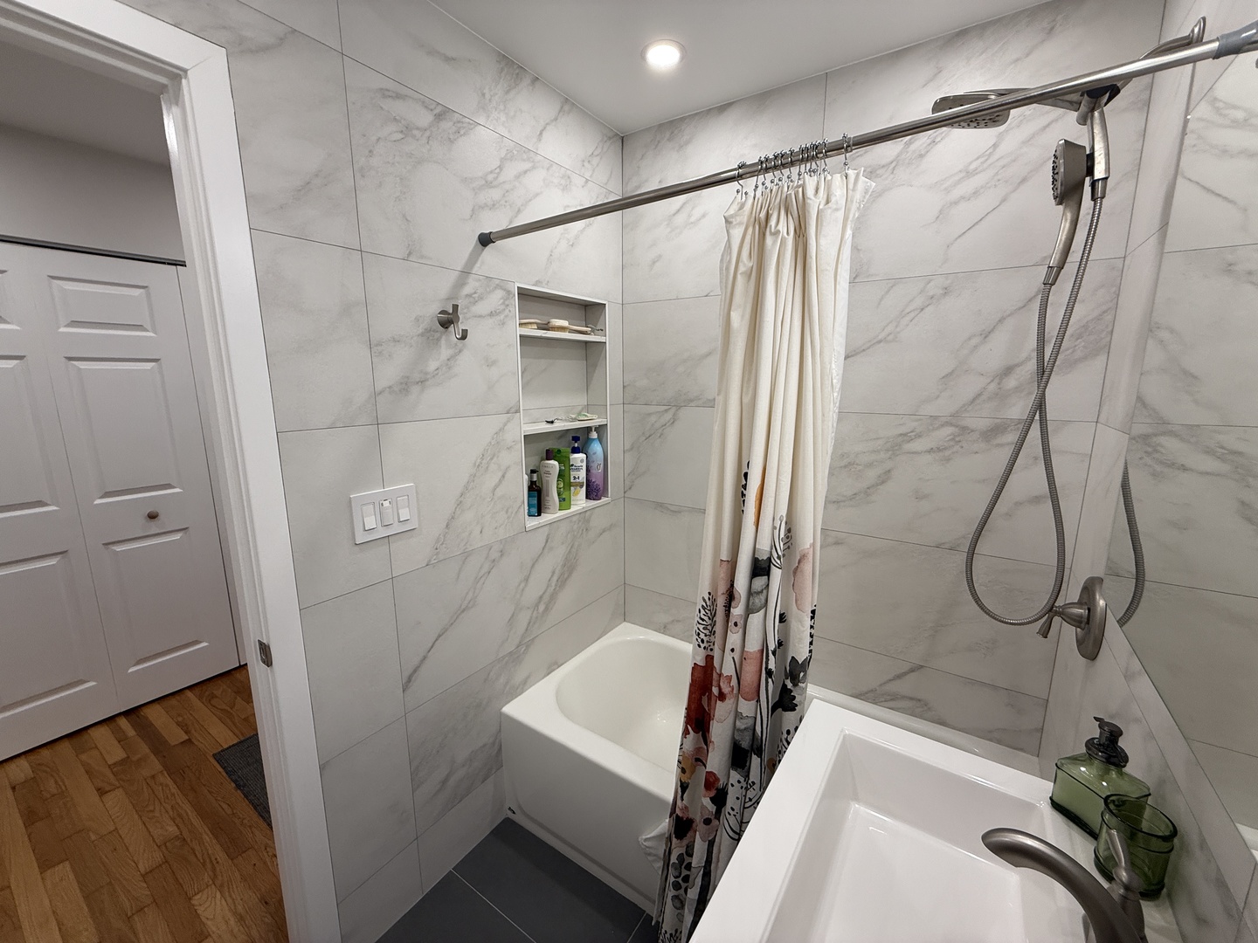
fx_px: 509
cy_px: 472
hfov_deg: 102.1
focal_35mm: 14
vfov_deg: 85.7
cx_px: 629
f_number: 2.2
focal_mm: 2.22
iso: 100
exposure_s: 1/120
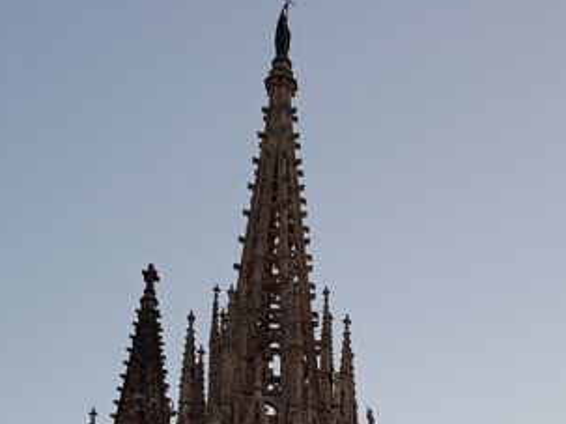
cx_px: 501
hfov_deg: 21.8
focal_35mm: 88
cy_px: 682
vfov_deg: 15.2
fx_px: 1438
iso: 50
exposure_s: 1/100
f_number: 1.7
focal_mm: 4.2
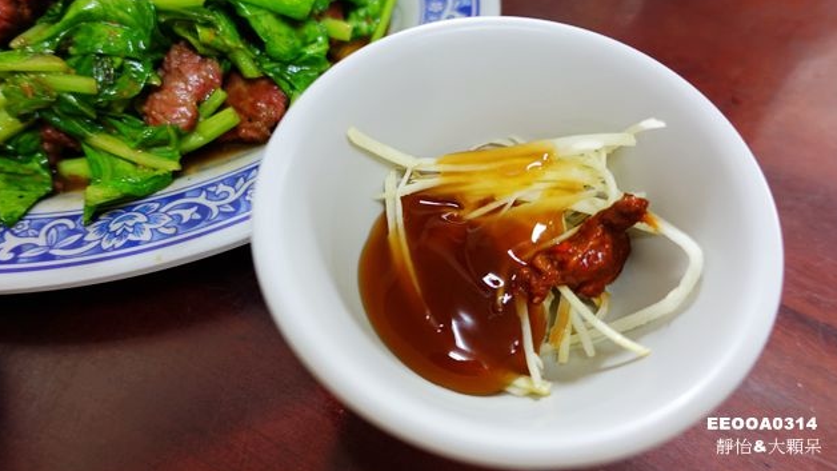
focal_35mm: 26
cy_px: 240
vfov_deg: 44.4
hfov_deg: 71.9
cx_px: 408
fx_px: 577
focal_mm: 8.8
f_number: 1.8
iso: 200
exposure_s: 1/30
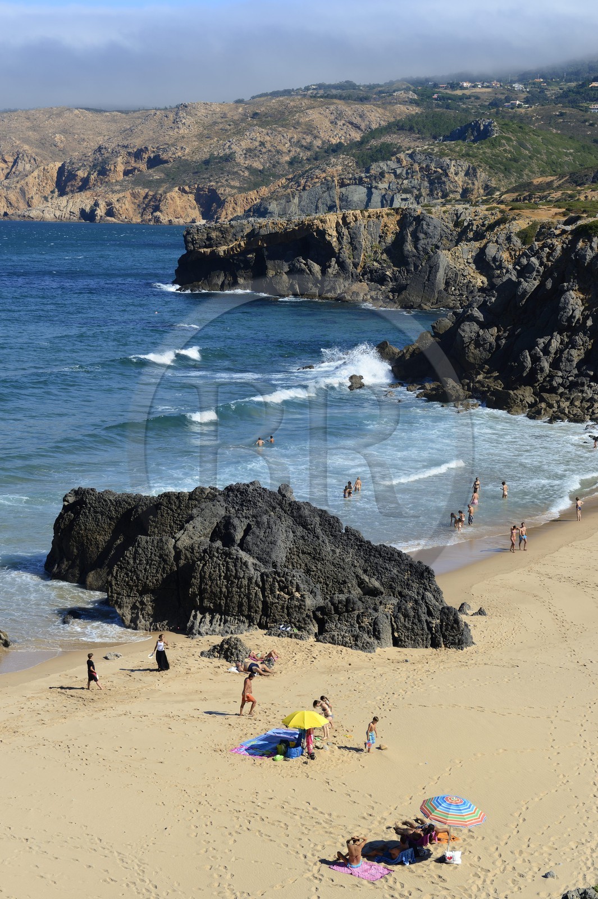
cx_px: 299
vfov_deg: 34.5
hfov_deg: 23.4
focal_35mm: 58
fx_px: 1447
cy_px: 450
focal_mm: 58
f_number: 10
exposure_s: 1/250
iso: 100
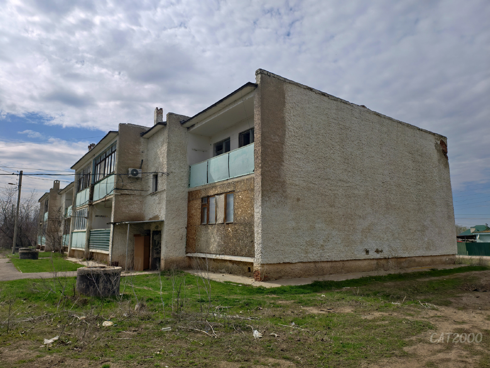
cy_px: 184
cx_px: 245
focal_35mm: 23
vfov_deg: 58.9
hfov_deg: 73.9
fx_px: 326
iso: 72
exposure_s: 1/7299
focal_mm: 6.54
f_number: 1.57
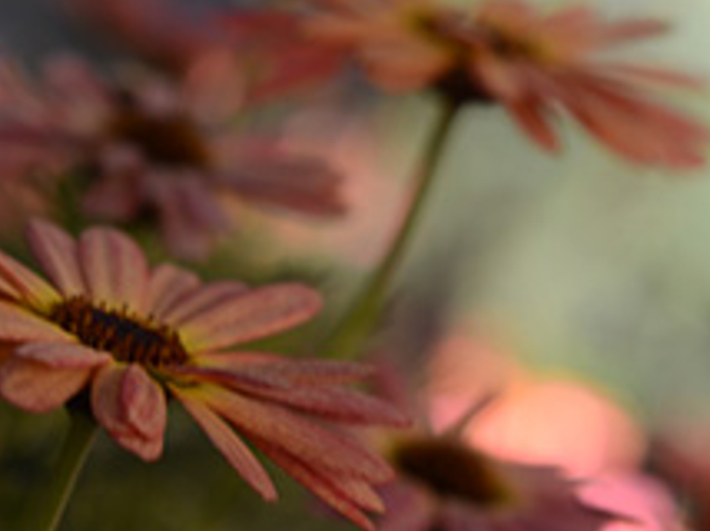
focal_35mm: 286
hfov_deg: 6.9
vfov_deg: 5.2
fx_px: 5862
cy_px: 141
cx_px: 109
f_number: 5.6
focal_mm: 85
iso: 160
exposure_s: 2.5
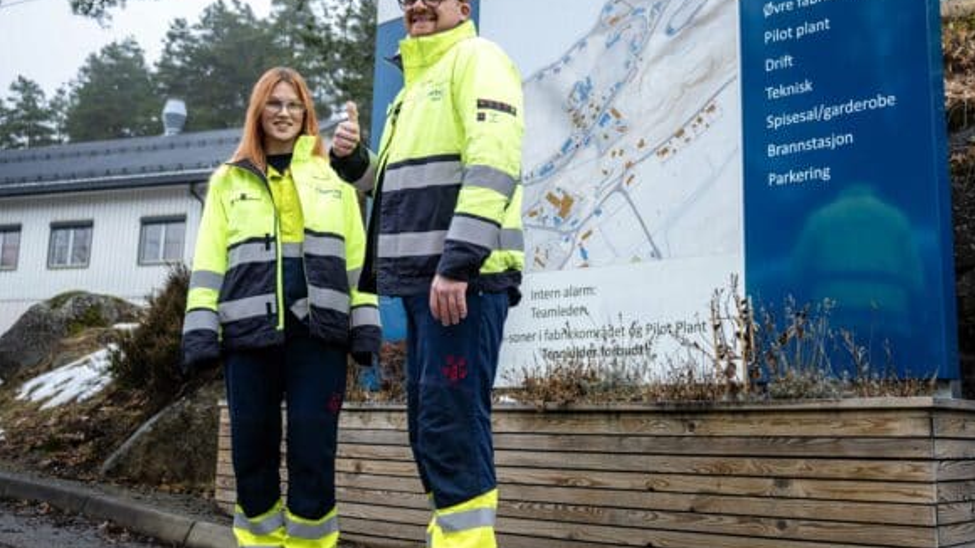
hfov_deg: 47.3
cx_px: 535
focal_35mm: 43
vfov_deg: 27.6
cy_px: 217
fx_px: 1111
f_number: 2.8
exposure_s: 1/320
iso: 200
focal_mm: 31
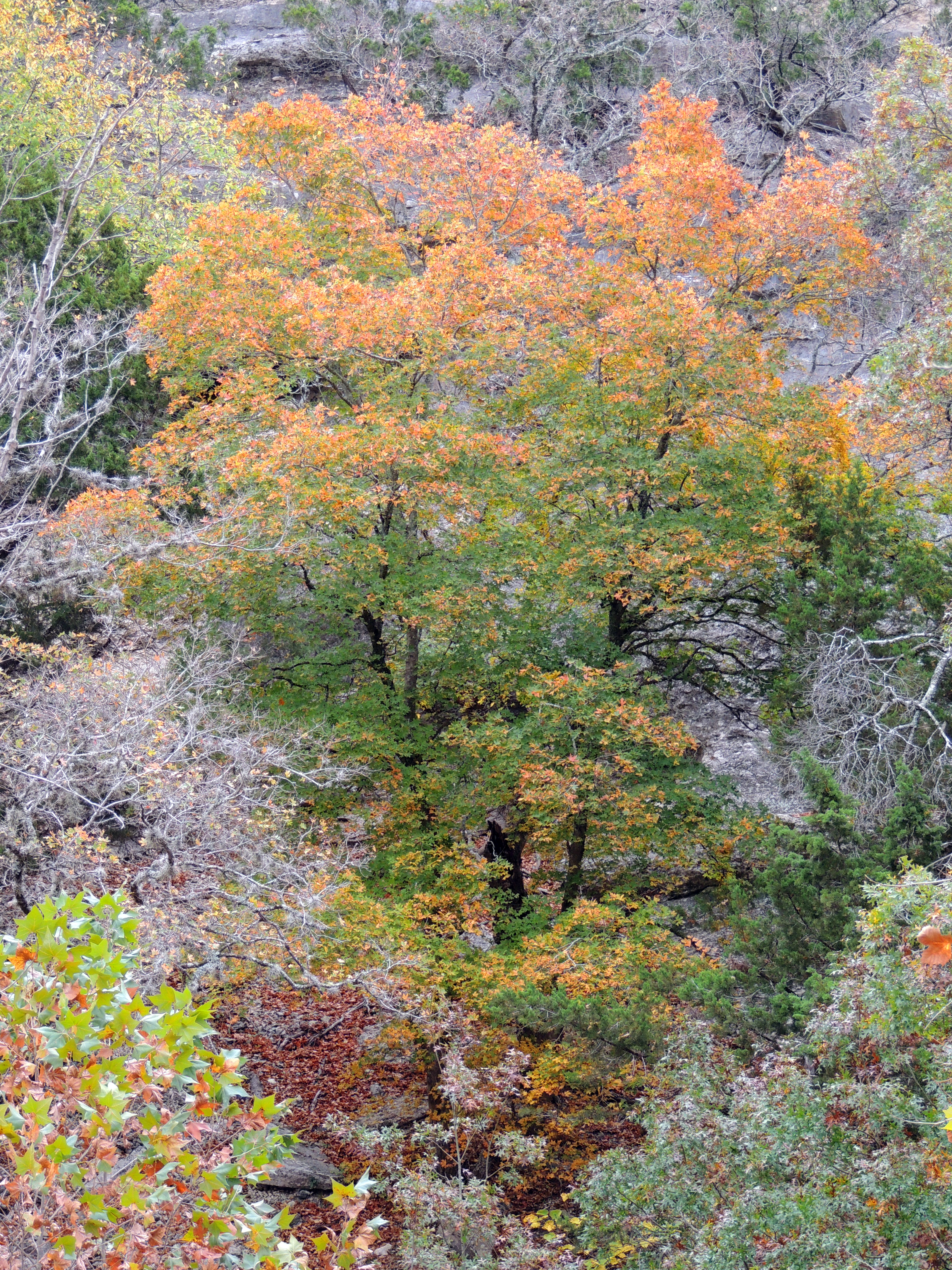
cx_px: 476
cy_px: 635
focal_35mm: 135
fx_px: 4950
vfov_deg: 14.6
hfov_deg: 11.0
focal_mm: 24
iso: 250
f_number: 4.3
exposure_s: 1/125
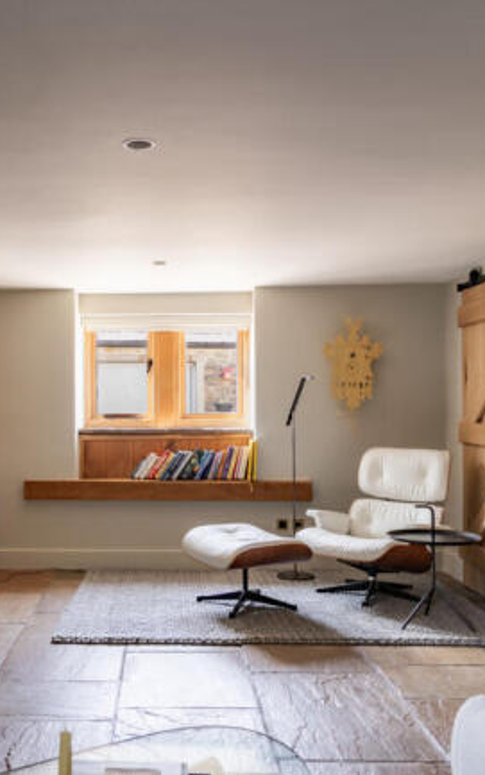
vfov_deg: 52.7
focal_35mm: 37
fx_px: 782
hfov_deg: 33.9
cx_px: 135
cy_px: 389
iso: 200
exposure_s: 1/20
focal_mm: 24
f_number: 7.1
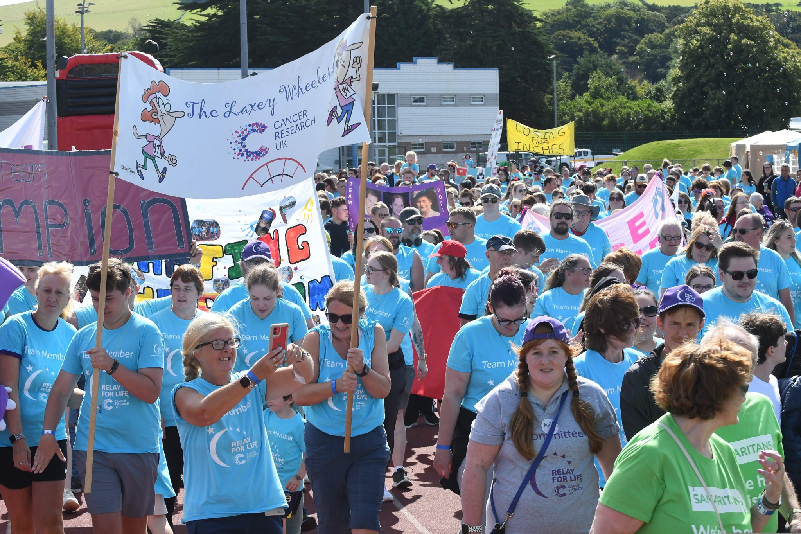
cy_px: 267
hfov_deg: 19.5
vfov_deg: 13.0
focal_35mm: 105
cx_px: 400
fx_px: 2336
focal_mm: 70
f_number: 16
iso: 1000
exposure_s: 1/1000
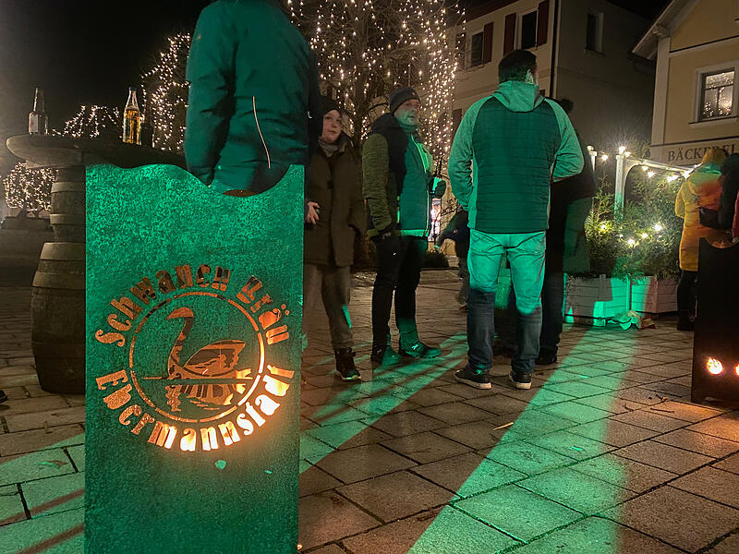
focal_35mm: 26
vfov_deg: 53.1
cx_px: 370
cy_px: 277
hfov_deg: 67.3
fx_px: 555
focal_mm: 4.25
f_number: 1.8
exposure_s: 1/20
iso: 640
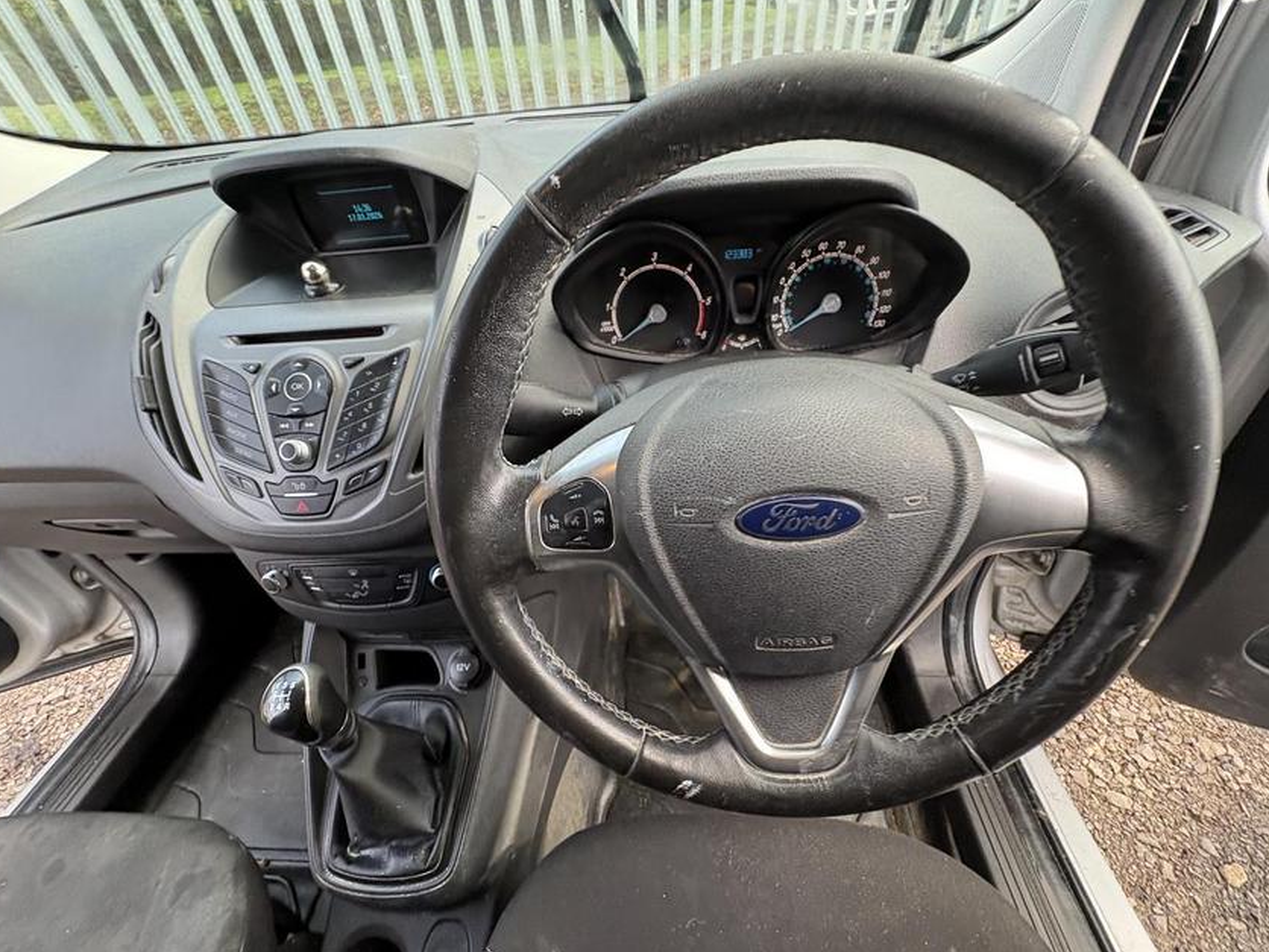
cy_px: 495
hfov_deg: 98.2
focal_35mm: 15
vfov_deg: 81.7
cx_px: 639
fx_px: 550
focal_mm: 2.22
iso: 250
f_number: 2.2
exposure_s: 1/60
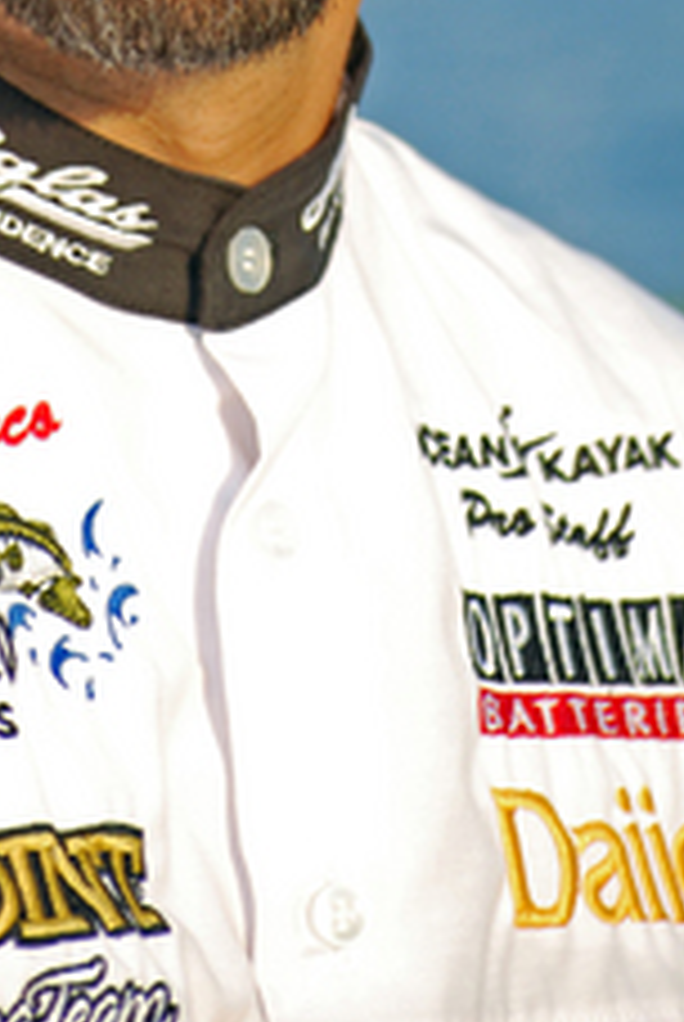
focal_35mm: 340
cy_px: -158
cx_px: 90
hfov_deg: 4.1
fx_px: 9660
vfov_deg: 6.0
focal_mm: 86
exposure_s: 1/125
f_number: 4.5
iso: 100
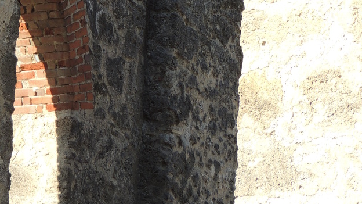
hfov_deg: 10.7
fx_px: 1929
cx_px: 111
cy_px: -28
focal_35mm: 201
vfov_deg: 6.0
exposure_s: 1/400
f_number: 4.1
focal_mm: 16
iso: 100
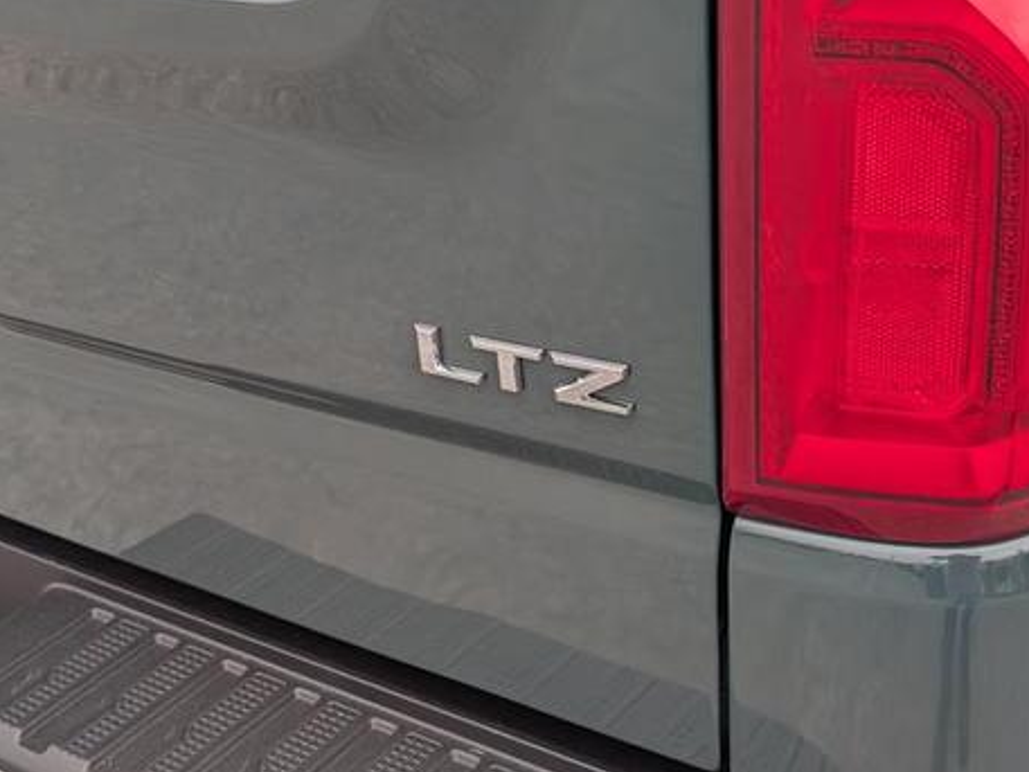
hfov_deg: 35.5
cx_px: 525
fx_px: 1606
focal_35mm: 54
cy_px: 369
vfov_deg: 27.0
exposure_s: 1/1429
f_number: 1.68
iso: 439
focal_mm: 6.9
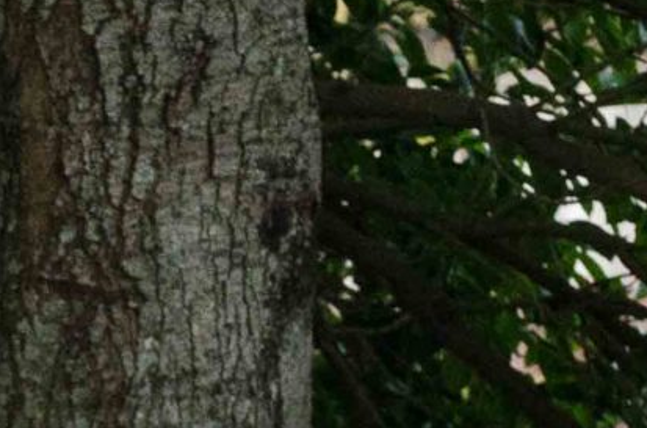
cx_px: -431
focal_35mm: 1255
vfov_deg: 1.1
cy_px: 1057
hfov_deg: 1.6
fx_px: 22497
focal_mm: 135
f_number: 5
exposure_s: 1/250
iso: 800
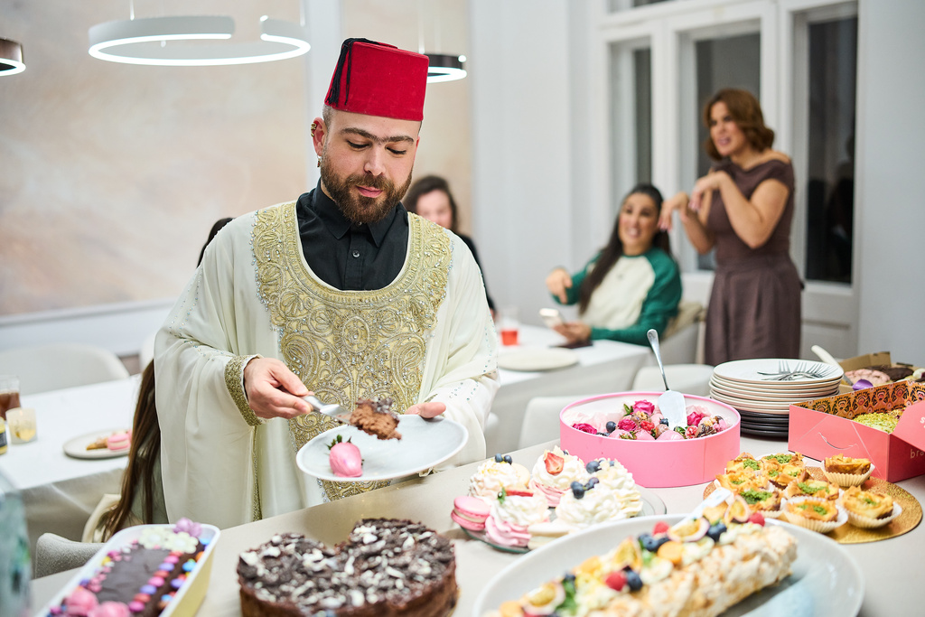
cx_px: 462
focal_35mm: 35
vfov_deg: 37.9
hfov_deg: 54.4
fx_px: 899
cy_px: 308
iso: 1000
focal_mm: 35
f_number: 1.6
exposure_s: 1/400
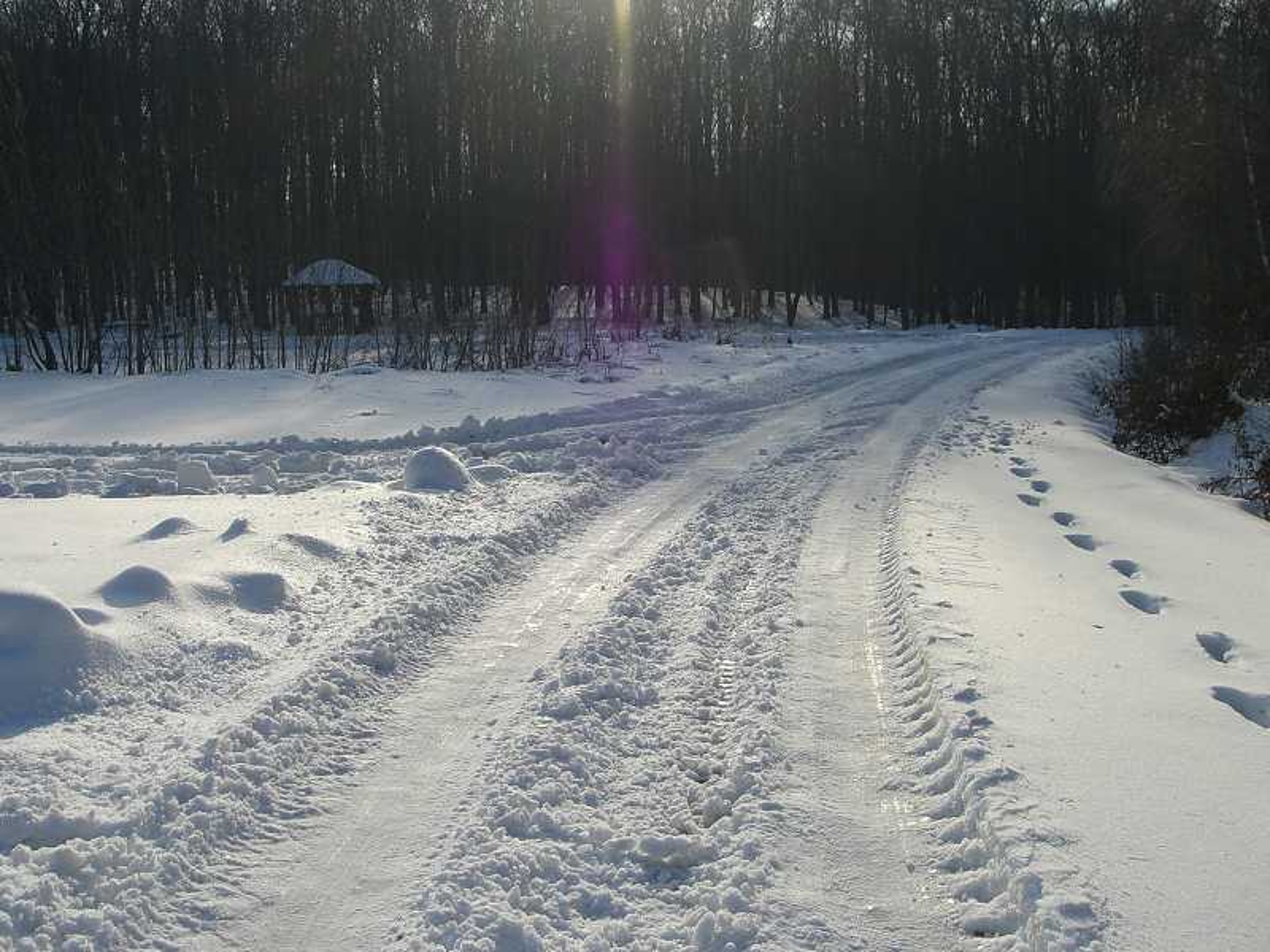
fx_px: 1394
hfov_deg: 49.0
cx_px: 635
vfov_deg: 37.7
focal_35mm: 38
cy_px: 476
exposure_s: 1/800
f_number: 4.4
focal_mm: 6.3
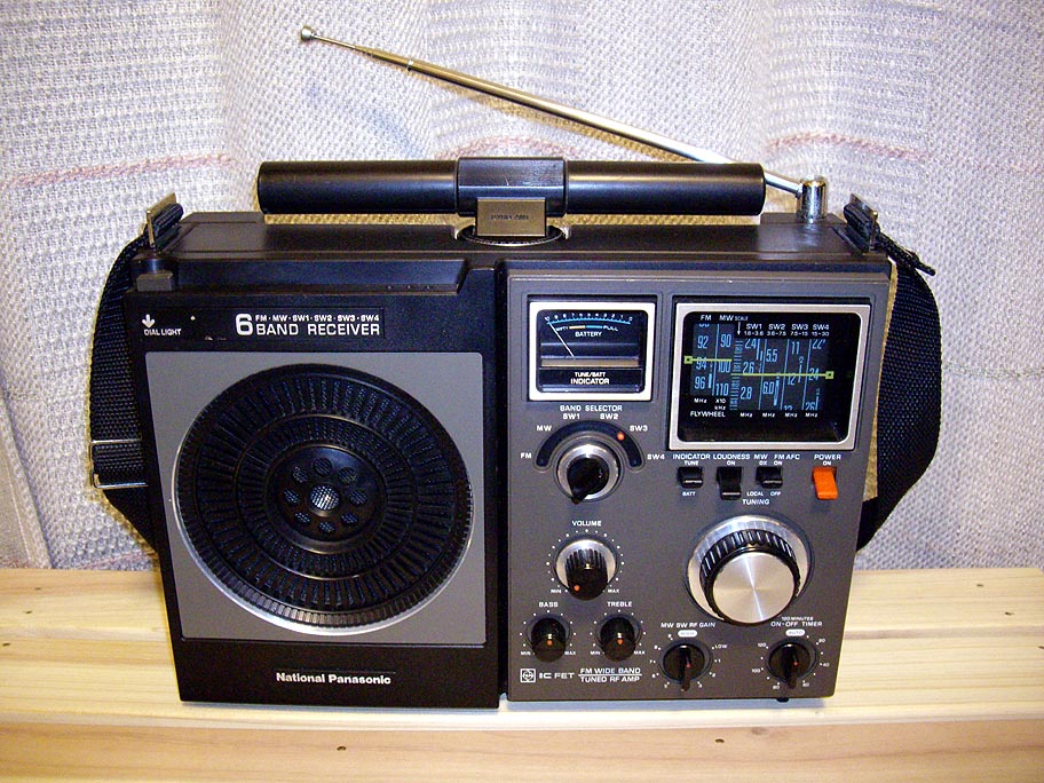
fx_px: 1146
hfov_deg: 49.0
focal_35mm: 38
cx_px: 522
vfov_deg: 37.7
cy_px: 392
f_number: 2.8
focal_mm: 7.9
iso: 800
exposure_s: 1/40
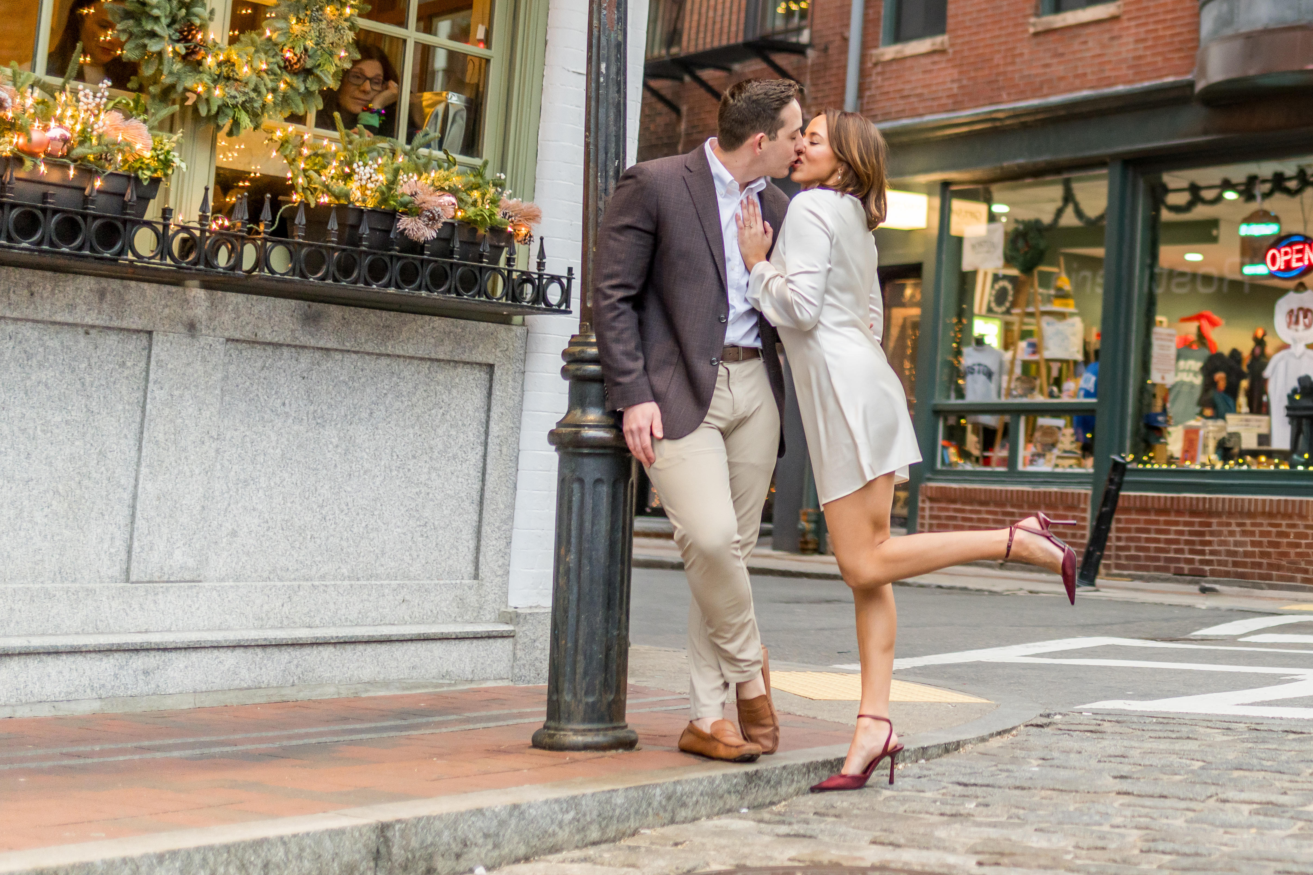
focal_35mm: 69
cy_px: 163
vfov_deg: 19.5
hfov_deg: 27.9
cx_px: 1244
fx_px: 2516
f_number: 1.4
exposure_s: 1/200
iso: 500
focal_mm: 35
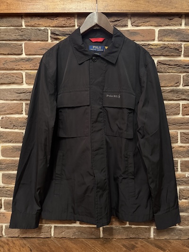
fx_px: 175
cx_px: 94
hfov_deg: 56.8
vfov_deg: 71.6
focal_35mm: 24
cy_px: 126
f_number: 1.78
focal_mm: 6.76
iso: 1250
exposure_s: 1/30
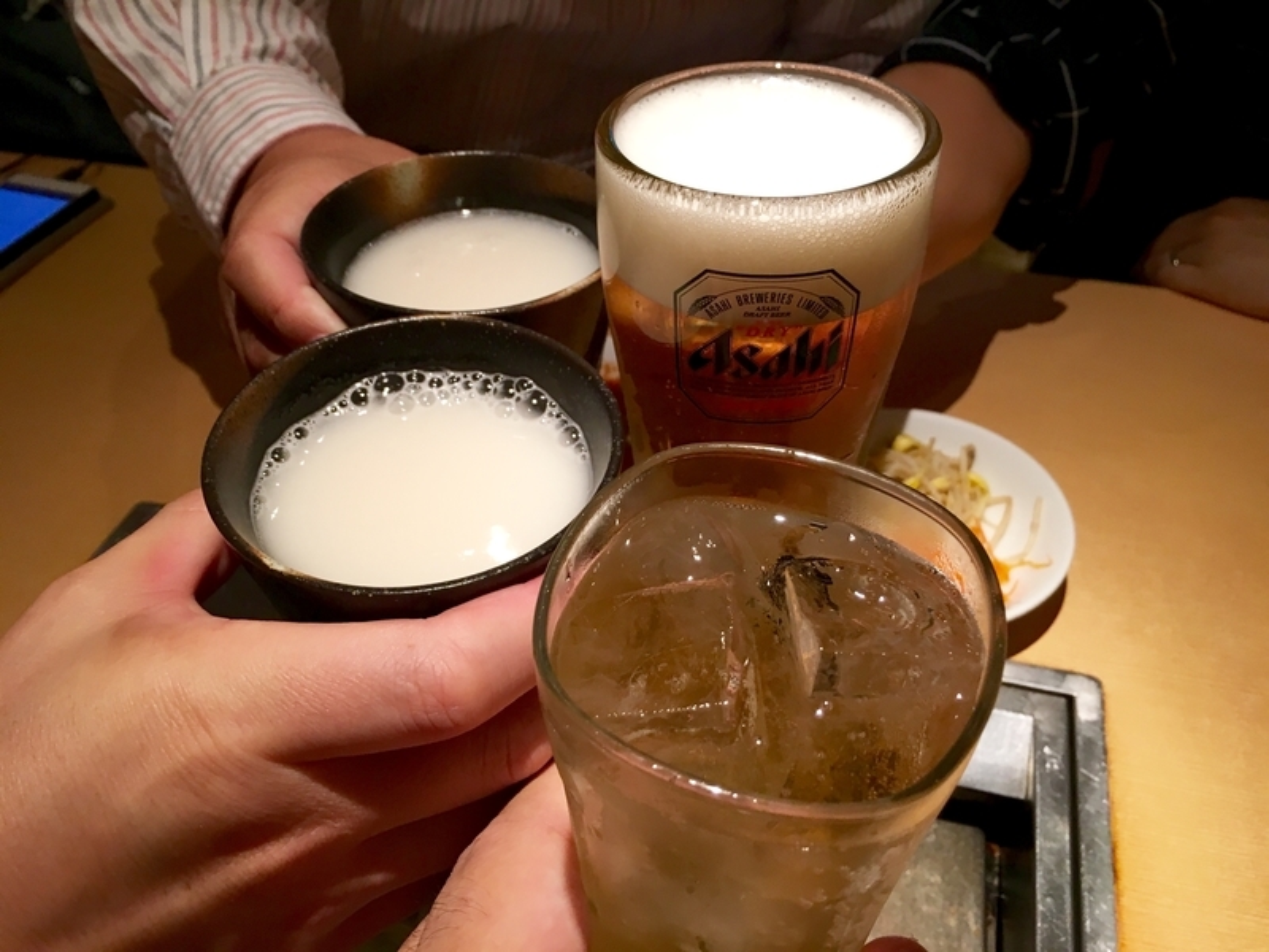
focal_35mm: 29
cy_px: 476
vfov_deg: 48.2
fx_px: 1063
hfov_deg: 61.7
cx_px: 634
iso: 64
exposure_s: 1/30
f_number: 2.2
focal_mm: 4.15
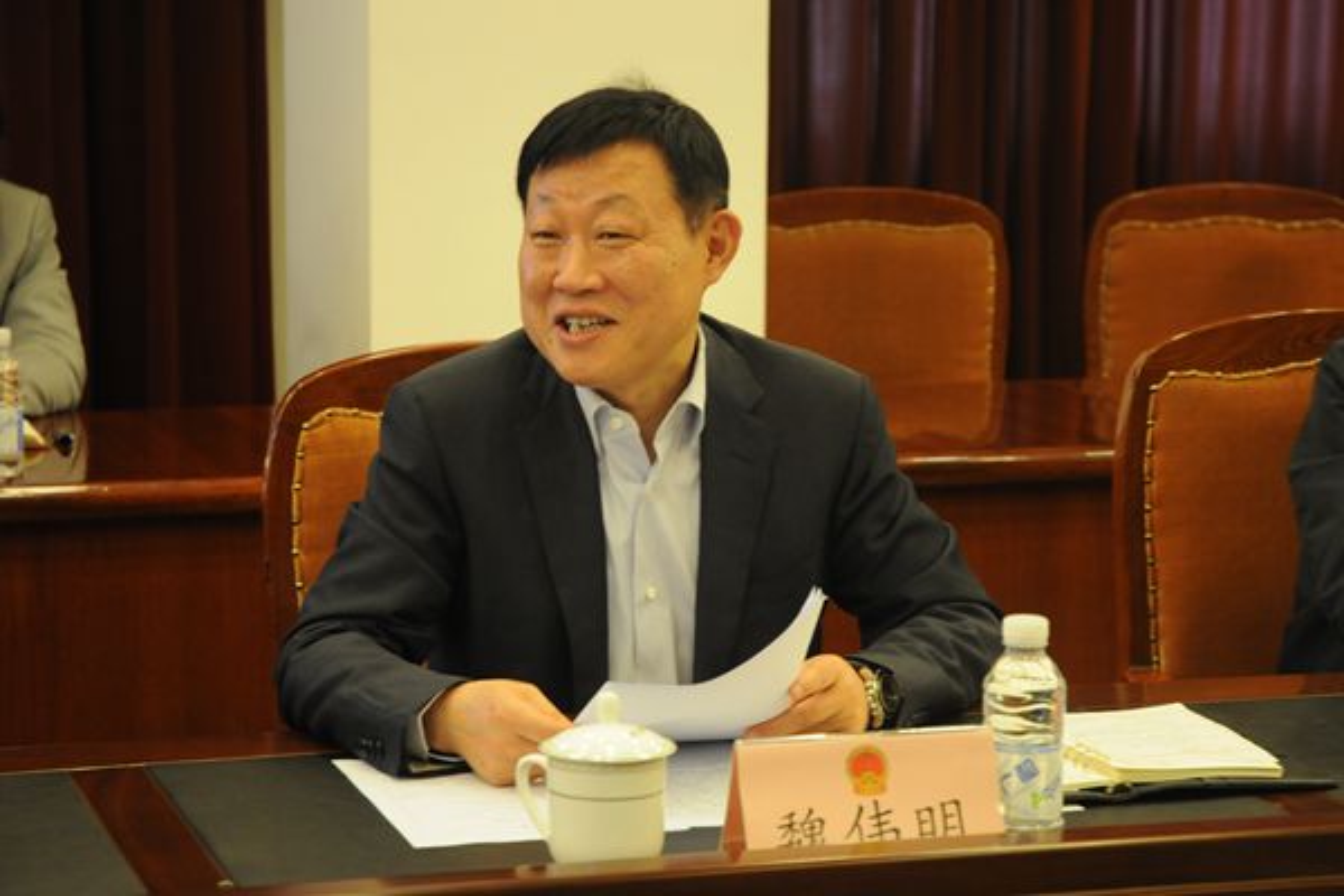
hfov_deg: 21.9
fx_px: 3472
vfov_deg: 14.7
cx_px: 672
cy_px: 448
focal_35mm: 93
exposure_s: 1/25
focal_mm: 62
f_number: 4.5
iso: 800
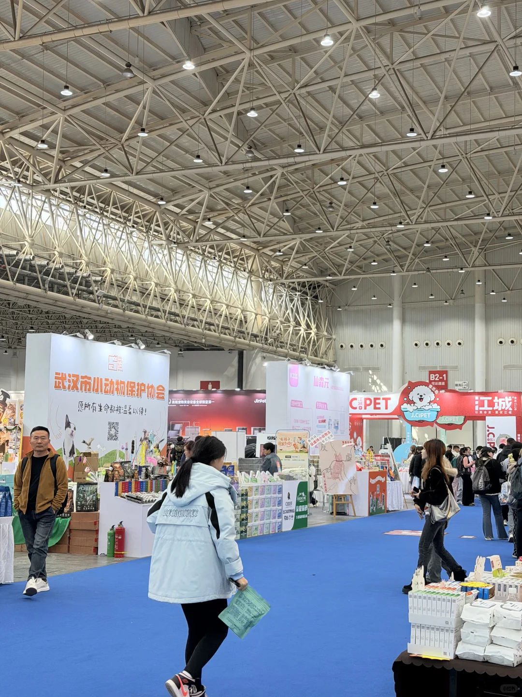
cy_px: 348
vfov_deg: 39.7
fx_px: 965
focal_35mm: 48
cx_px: 261
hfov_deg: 30.3
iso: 100
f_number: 1.78
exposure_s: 1/100
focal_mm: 6.76
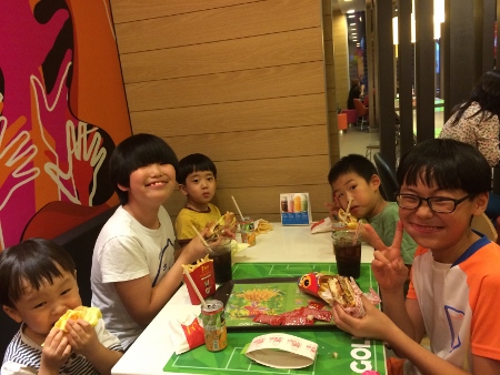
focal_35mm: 30
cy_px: 188
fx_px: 434
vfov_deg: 46.8
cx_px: 250
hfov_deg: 59.9
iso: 320
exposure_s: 1/17
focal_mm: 4.12
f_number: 2.2
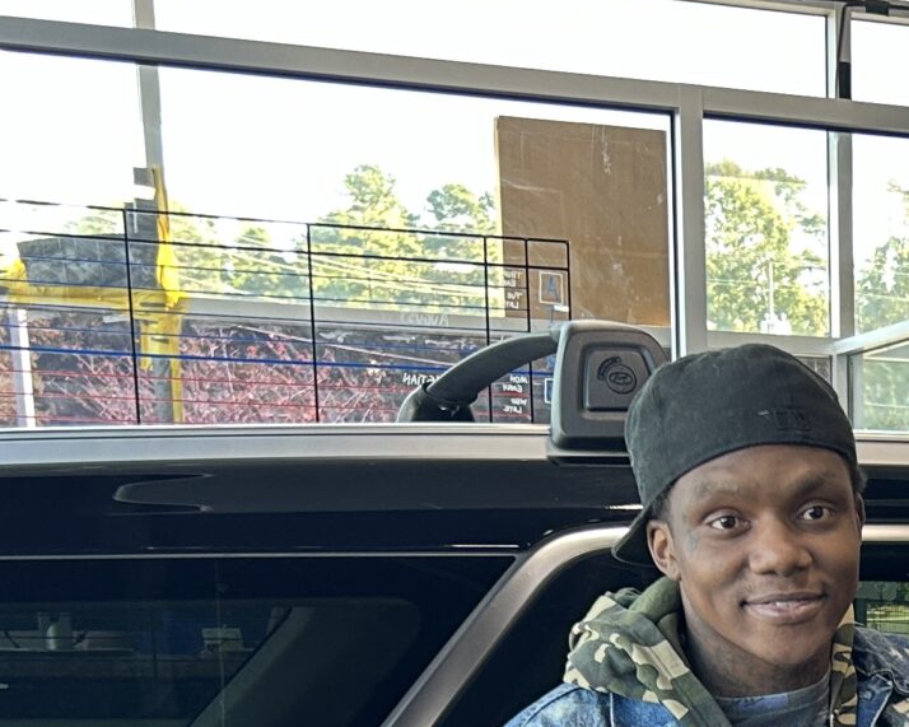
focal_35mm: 91
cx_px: 1151
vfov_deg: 15.4
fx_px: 2448
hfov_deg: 19.5
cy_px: 1151
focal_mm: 5.7
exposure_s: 1/60
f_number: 1.5
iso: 80
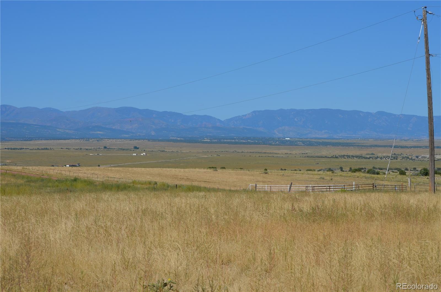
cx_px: 220
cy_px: 146
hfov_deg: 24.7
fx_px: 1008
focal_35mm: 82
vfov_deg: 16.5
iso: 100
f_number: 10
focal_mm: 55
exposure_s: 1/400
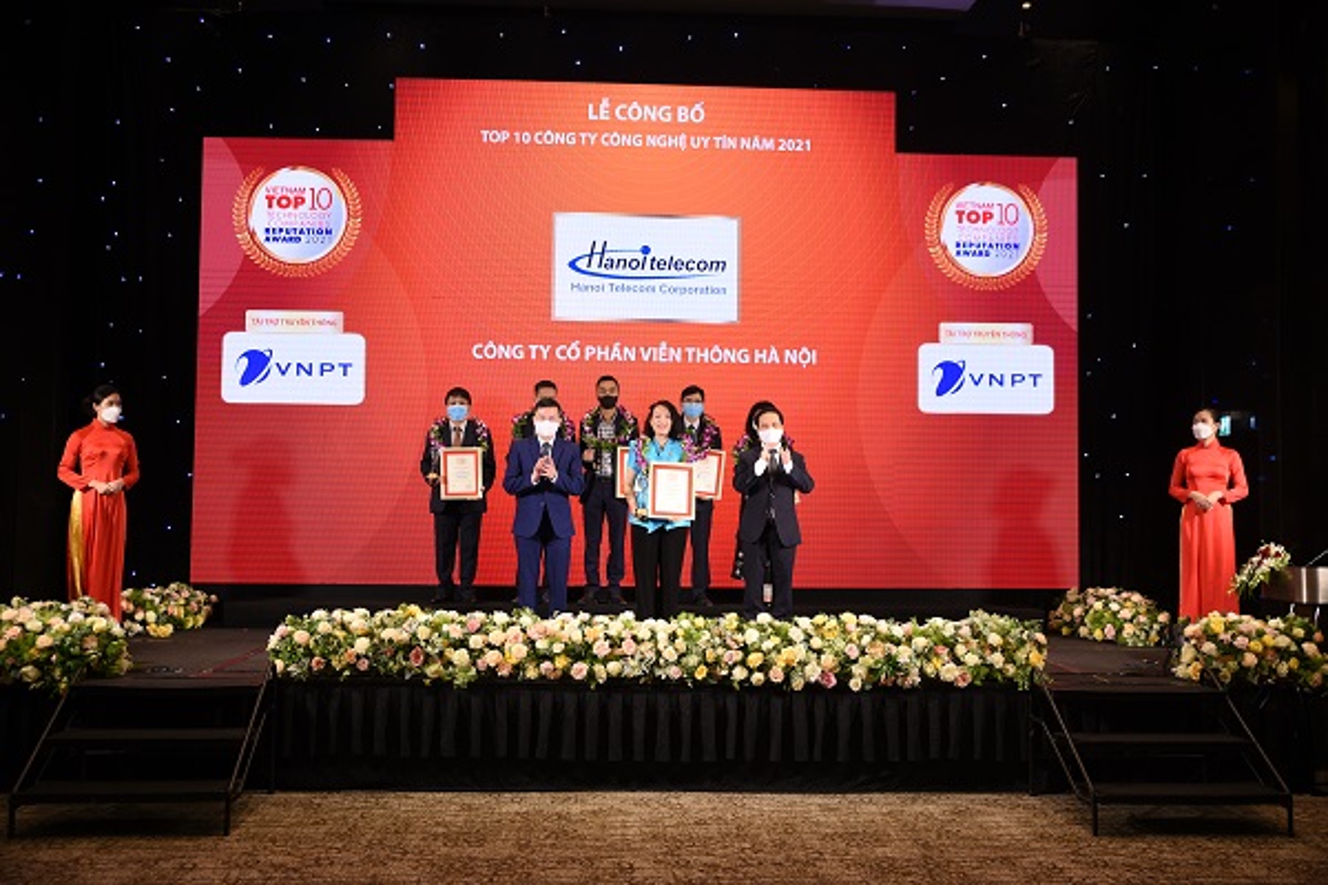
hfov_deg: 53.1
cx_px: 664
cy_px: 442
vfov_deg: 36.9
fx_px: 1328
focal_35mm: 36
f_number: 4
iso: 400
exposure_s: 1/125
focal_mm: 36
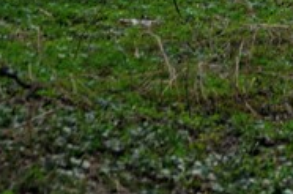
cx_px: 495
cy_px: -258
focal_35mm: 479
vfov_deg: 2.8
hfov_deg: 4.3
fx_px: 3889
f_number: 7.1
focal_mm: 66
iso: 250
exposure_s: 1/320
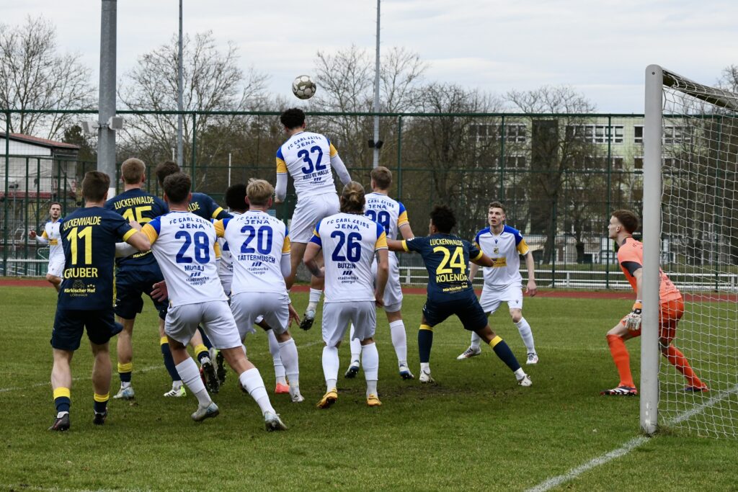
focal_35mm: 95
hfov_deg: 21.5
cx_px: 369
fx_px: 1948
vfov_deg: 14.4
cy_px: 246
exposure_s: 1/1600
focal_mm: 95
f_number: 9
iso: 3200
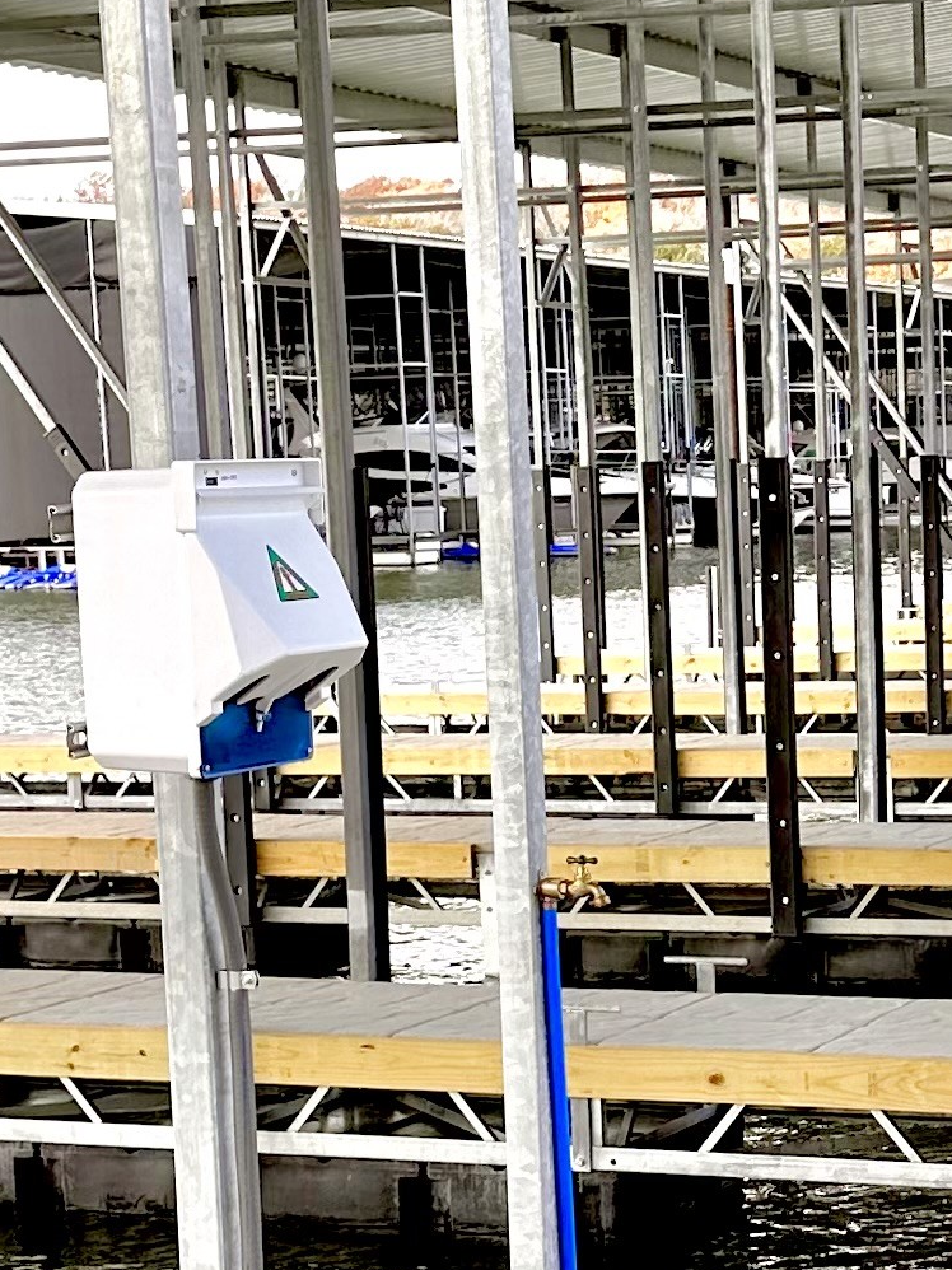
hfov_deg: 15.1
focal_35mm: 97
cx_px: 858
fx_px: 3558
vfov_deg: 20.0
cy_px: 1022
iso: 80
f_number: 1.78
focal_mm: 6.86
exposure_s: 1/822
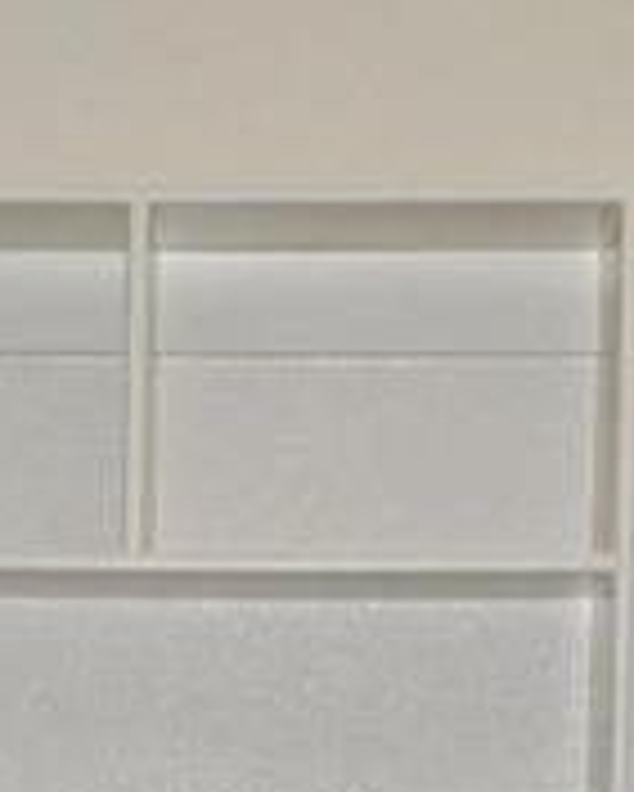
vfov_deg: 9.5
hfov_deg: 7.8
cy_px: 1249
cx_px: -13
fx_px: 4617
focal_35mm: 197
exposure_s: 1/60
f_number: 5.6
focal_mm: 24
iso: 200
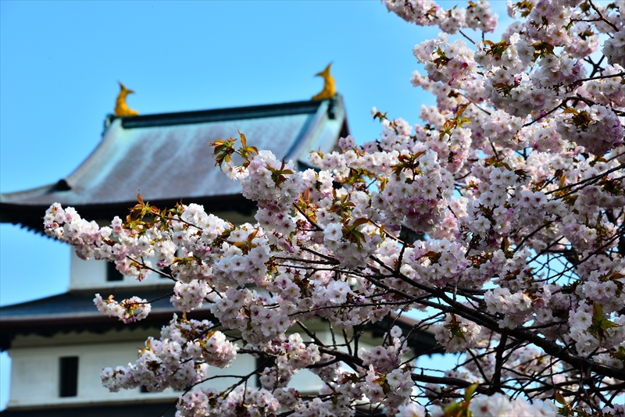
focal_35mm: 120
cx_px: 312
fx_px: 2084
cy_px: 208
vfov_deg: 11.4
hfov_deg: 17.1
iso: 200
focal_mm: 120
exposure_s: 1/400
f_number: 10
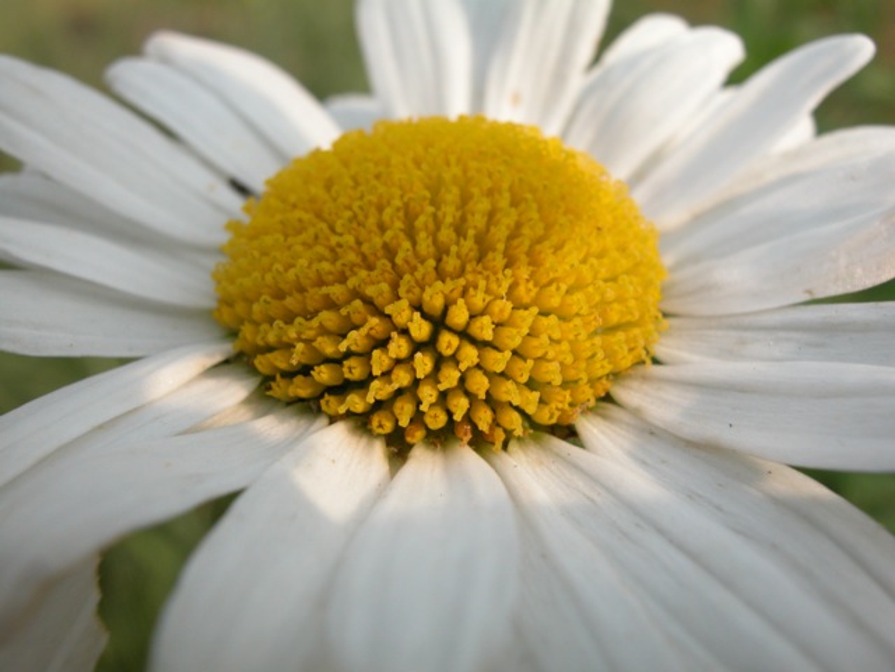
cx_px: 448
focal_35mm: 41
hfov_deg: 45.8
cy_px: 336
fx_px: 1060
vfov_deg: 35.1
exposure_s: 1/269
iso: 100
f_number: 7.2
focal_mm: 10.5
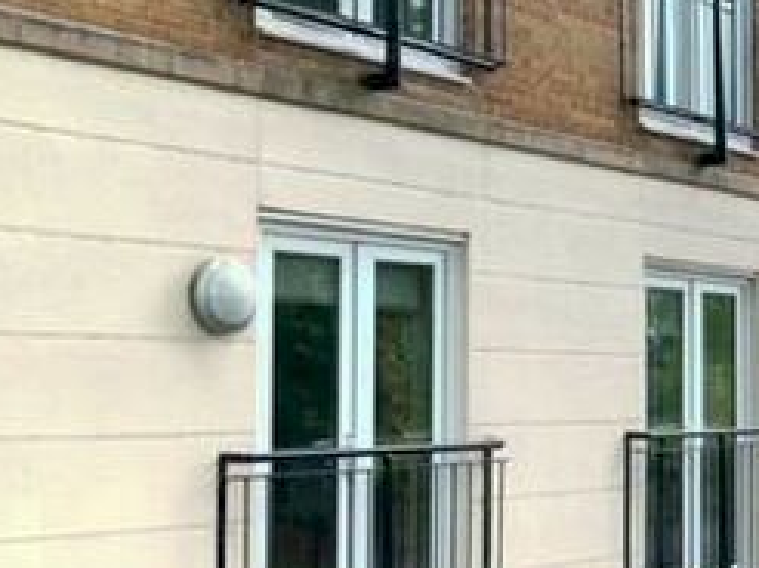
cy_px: 335
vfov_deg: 19.8
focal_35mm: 74
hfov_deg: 24.0
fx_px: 1621
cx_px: 904
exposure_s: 1/122
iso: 25
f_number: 1.8
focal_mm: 4.25
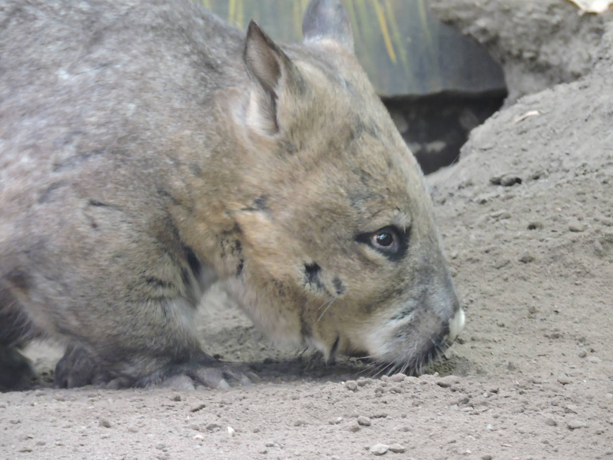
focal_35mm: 435
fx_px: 7703
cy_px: 230
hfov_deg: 4.6
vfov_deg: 3.4
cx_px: 306
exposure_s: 1/60
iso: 720
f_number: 4.9
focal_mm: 77.6
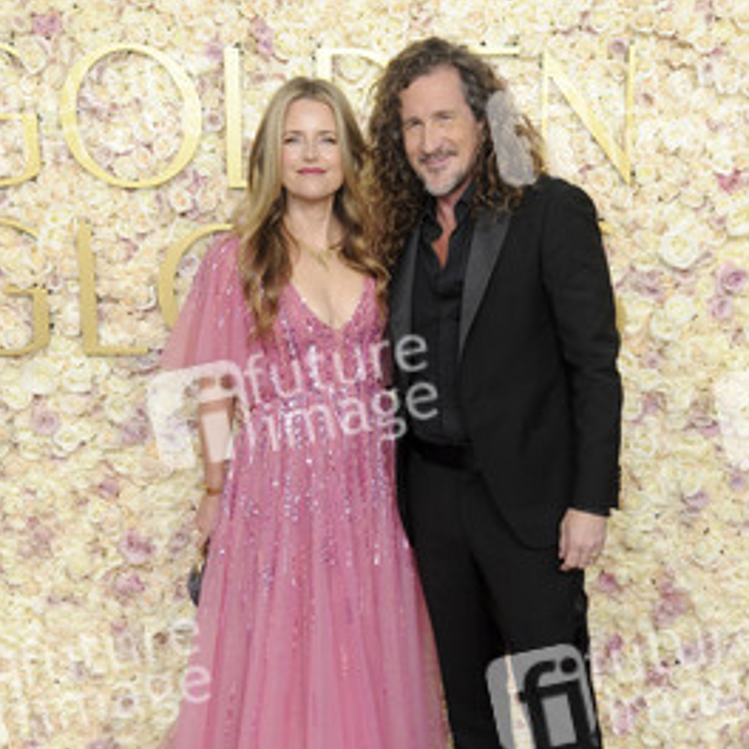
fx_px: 1763
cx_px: 376
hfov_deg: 24.0
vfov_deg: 23.8
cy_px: 545
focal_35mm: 72
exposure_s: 1/250
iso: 1000
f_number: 13
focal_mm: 56
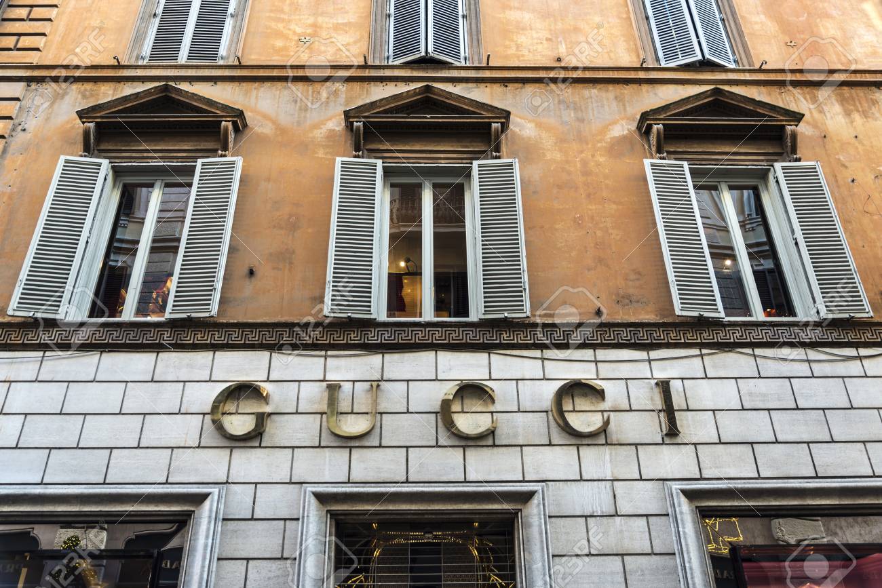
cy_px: 294
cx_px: 441
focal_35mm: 30
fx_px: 735
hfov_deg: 61.9
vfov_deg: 43.6
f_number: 4
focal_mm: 30
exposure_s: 1/60
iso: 100
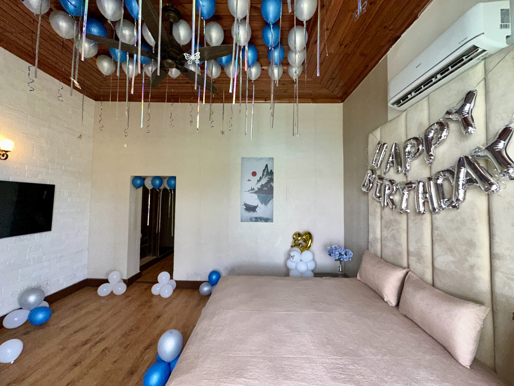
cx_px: 257
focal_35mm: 14
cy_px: 193
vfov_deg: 85.7
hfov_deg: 102.1
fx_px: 208
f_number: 2.2
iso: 800
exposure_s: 1/100
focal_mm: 2.22
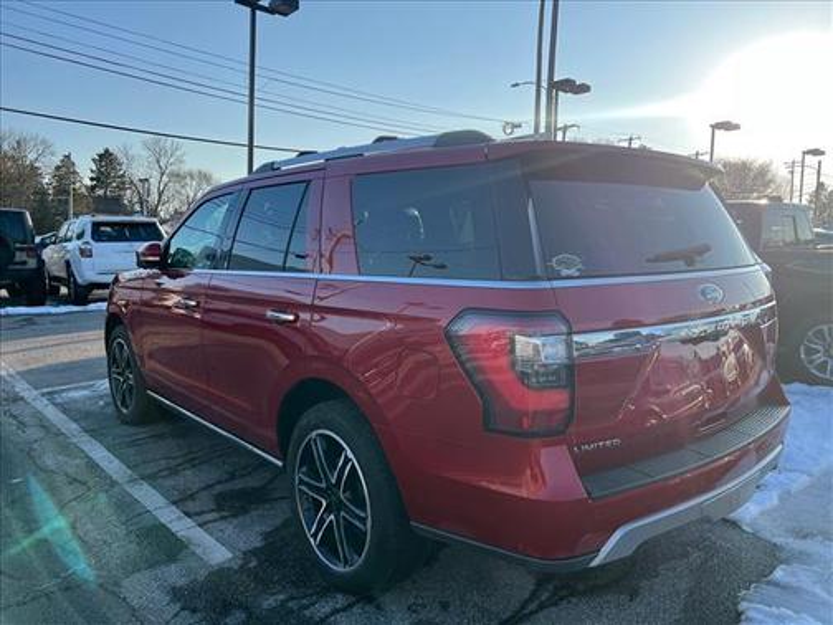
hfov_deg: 67.3
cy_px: 312
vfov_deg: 53.1
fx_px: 626
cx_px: 416
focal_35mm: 26
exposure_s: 1/1972
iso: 50
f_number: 1.5
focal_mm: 5.7
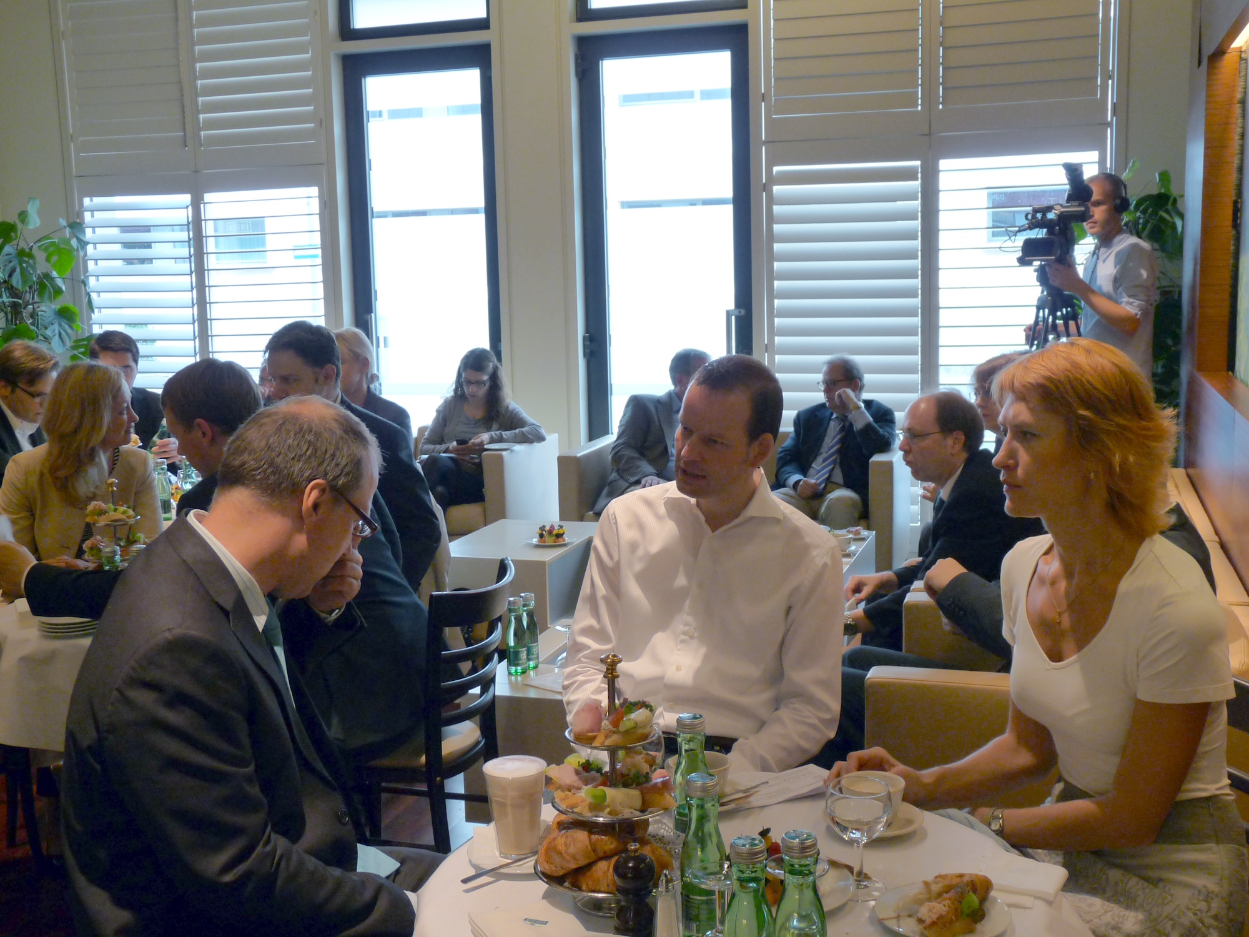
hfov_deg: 45.8
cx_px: 624
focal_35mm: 41
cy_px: 468
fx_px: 1479
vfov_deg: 35.1
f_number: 3
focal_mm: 7.3
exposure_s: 1/30
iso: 200
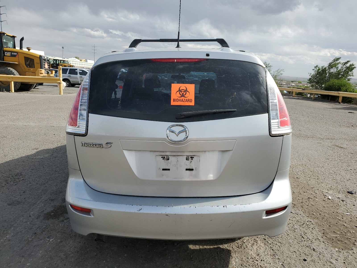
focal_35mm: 26
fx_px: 268
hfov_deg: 67.3
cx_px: 178
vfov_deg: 53.1
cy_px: 134
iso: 50
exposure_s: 1/2500
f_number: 1.5
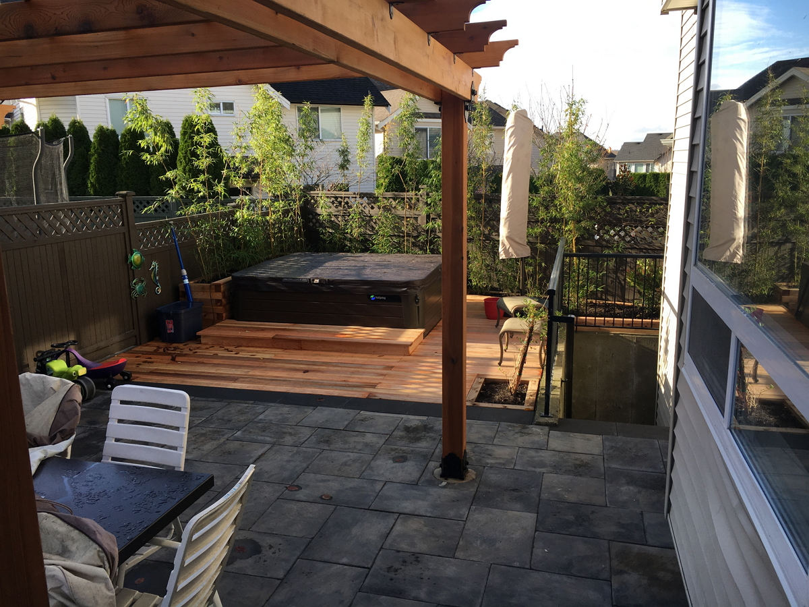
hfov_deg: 61.7
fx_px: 678
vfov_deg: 48.2
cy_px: 304
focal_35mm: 29
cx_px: 404
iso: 25
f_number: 2.2
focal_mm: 4.15
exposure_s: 1/455
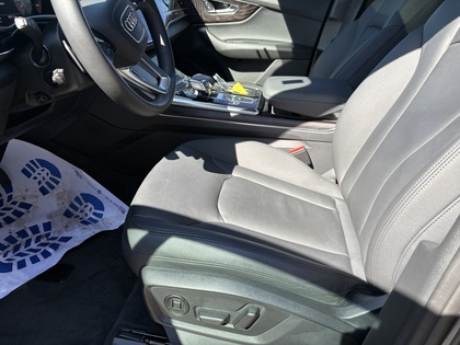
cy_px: 172
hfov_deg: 67.3
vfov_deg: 53.1
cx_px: 230
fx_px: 346
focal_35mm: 26
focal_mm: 5.96
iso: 50
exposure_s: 1/390
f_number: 1.6
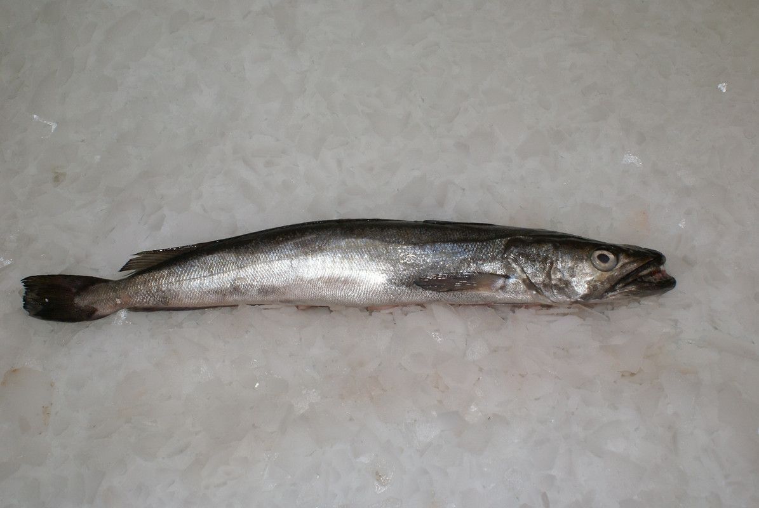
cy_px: 254
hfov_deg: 46.3
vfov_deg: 32.0
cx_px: 380
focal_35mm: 42
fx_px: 887
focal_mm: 28
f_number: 5.6
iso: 400
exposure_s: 1/60
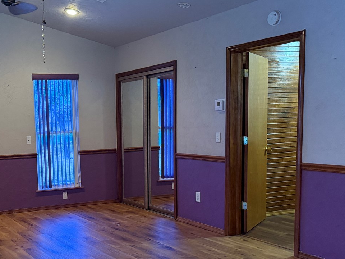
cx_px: 55
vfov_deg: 30.0
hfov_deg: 37.8
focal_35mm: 48
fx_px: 478
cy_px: 178
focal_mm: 6.76
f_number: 1.78
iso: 640
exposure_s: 1/40
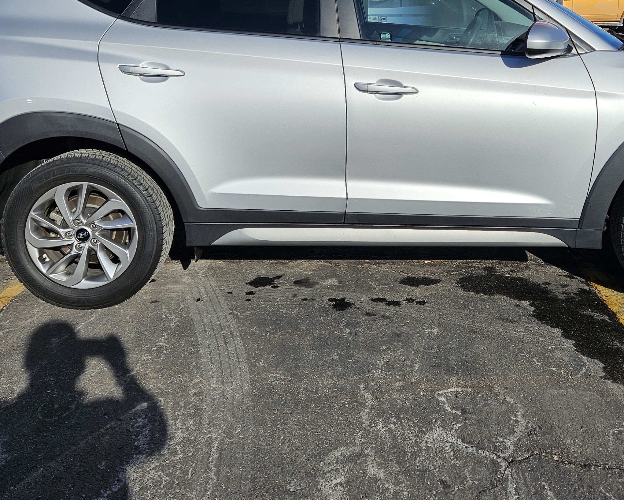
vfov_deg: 33.2
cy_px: 102
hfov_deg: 41.7
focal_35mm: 44
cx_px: 392
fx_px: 813
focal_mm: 5.4
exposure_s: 1/4153
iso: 25
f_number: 1.8
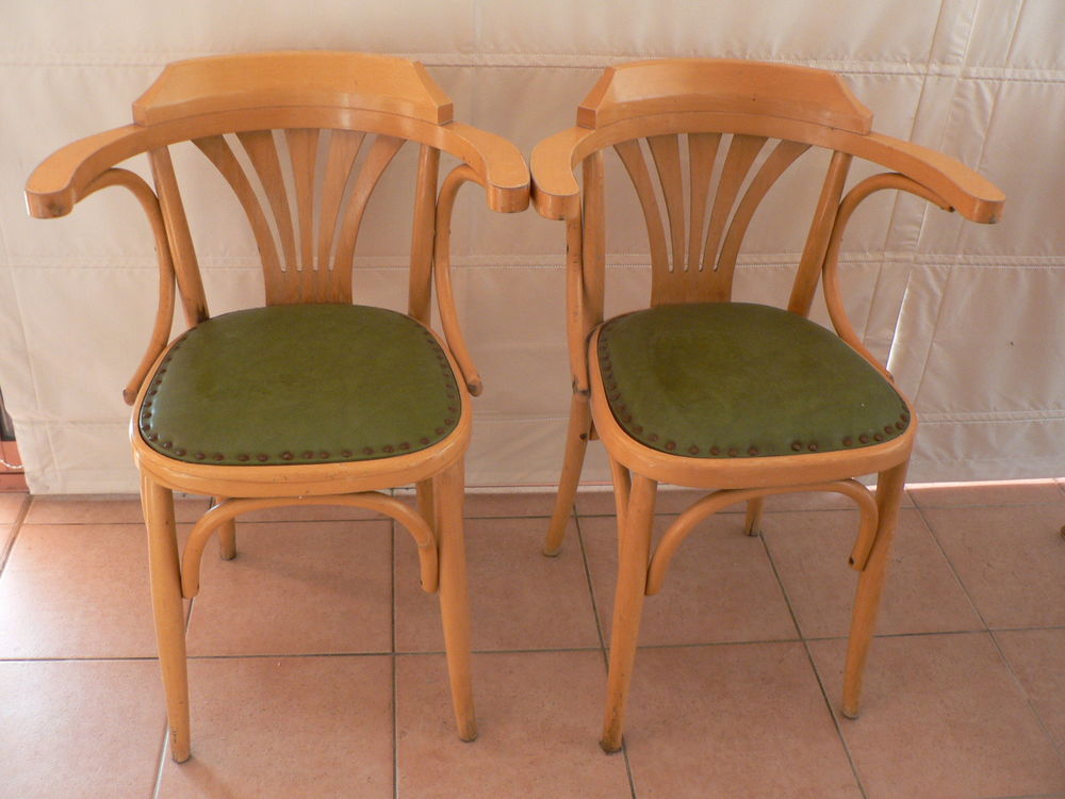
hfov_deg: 51.4
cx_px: 532
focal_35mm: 36
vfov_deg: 39.7
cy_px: 400
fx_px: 1108
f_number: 2.8
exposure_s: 1/30
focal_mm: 6
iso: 150
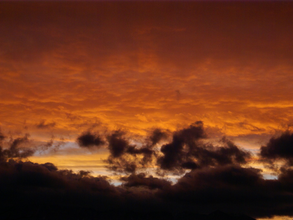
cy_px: 110
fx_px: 965
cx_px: 139
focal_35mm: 114
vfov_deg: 13.0
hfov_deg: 17.3
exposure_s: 1/80
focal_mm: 70
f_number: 5.6
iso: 400
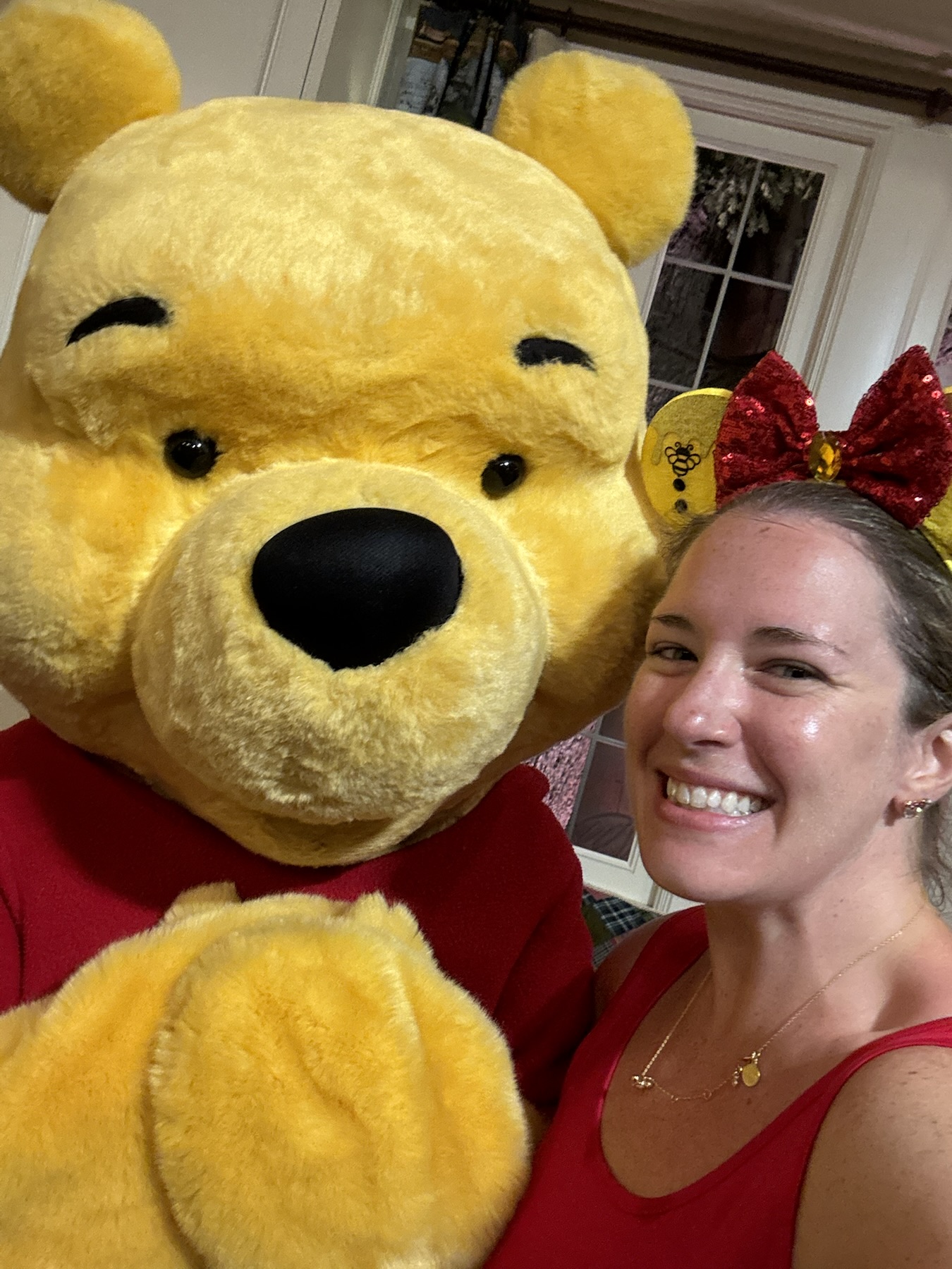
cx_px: 476
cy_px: 634
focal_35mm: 30
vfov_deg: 60.0
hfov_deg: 46.8
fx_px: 1100
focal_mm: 2.69
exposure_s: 1/60
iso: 200
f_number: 1.9
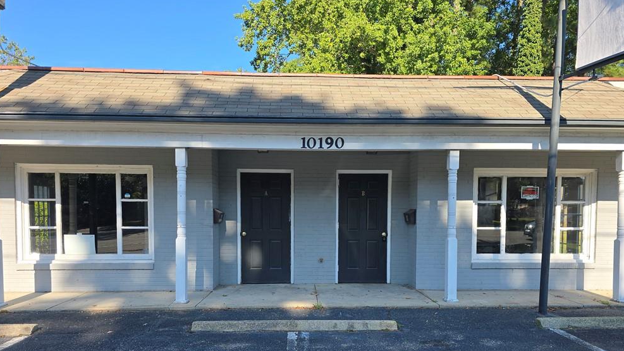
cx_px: 317
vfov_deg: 43.9
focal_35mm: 26
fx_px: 430
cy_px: 228
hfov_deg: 71.9
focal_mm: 6.3
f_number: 1.7
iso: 12
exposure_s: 1/407
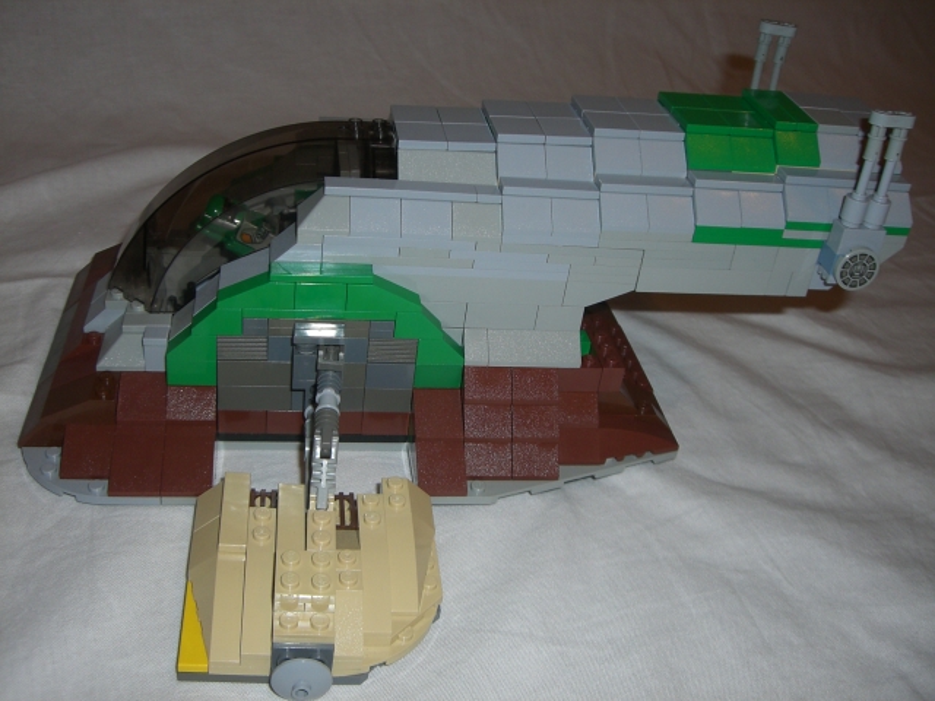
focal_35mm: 38
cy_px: 350
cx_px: 468
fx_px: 1026
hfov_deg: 49.0
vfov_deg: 37.7
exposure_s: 1/60
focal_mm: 6.2
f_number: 2.7
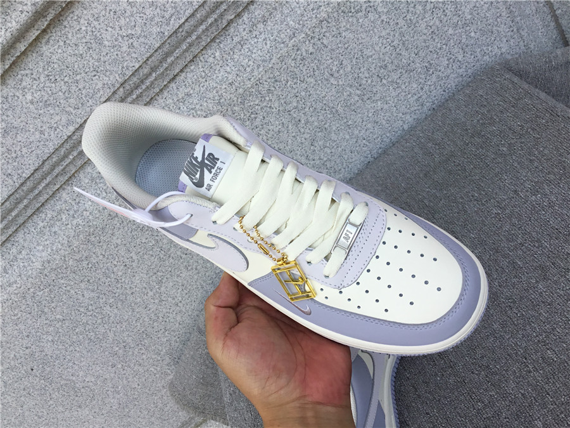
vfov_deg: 45.4
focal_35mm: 31
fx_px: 510
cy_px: 214
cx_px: 285
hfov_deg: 58.4
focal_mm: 3.3
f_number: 2.4
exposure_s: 1/684
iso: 25
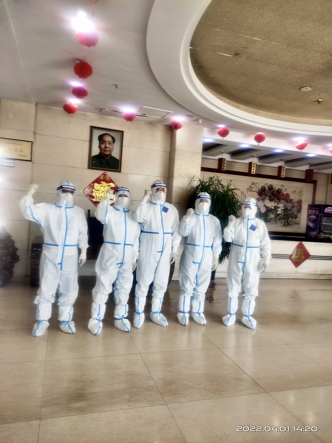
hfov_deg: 58.9
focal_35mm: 23
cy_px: 222
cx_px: 166
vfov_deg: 73.9
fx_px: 294
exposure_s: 1/100
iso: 215
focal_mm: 4.74
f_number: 1.79
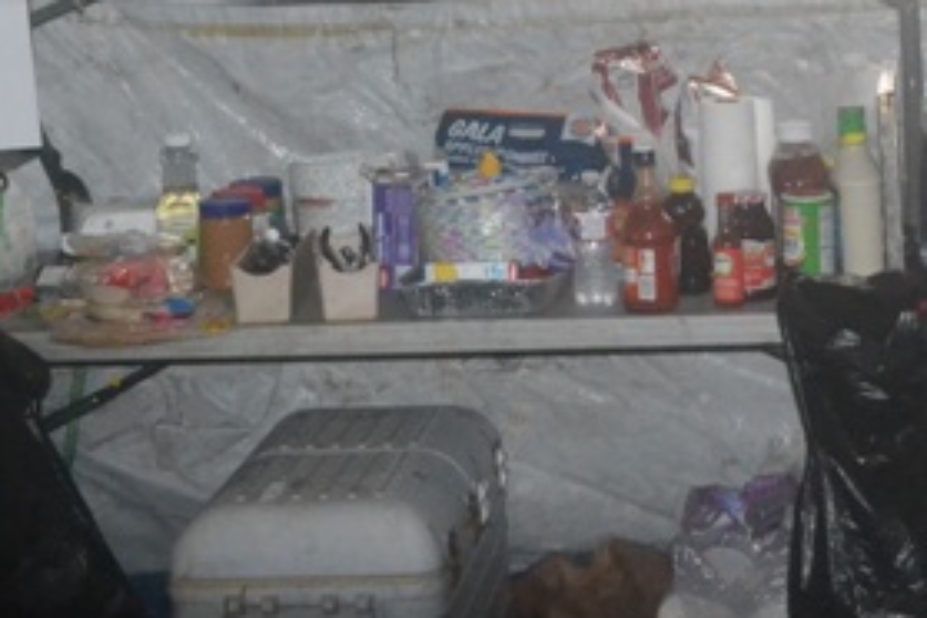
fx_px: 3064
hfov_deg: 17.2
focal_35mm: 119
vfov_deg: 11.4
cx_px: 598
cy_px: 33
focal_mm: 24
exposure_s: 1/60
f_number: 4
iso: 3200
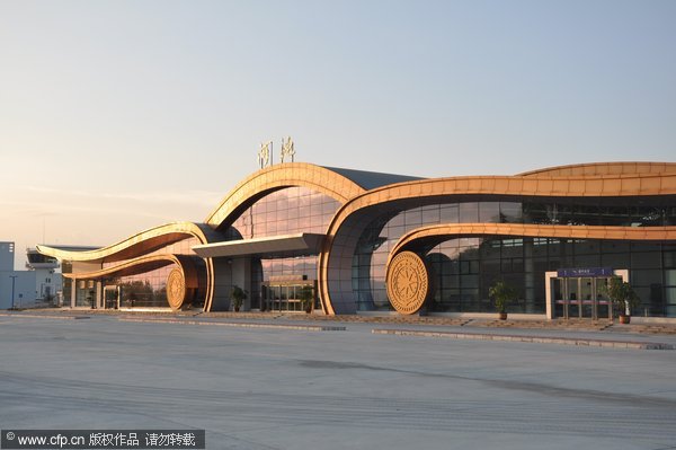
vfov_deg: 29.8
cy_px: 225
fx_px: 844
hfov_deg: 43.6
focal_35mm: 45
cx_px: 338
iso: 200
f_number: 8
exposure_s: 1/200
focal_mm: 30
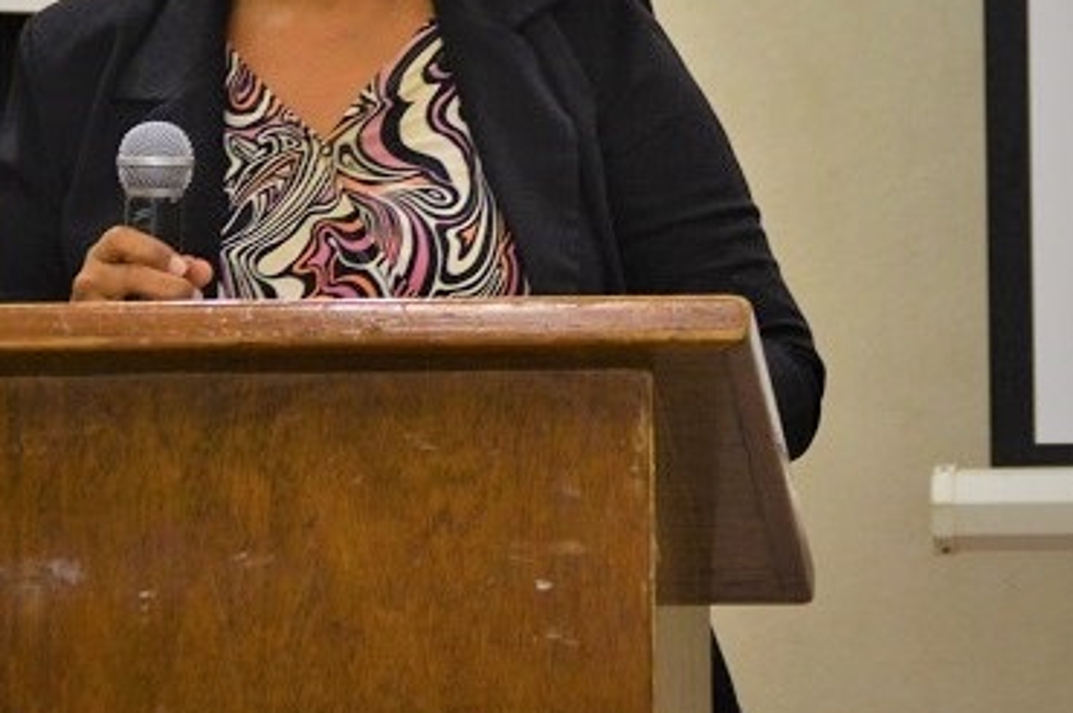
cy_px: 196
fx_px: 8248
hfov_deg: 7.4
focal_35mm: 277
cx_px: 231
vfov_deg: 5.0
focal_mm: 95
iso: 640
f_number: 4.5
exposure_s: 1/60
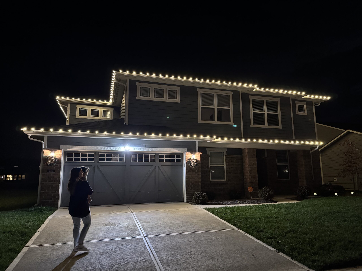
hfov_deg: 71.6
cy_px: 136
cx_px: 181
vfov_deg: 56.8
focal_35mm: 24
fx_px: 251
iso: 1250
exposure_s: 1/30
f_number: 1.78
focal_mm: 6.76
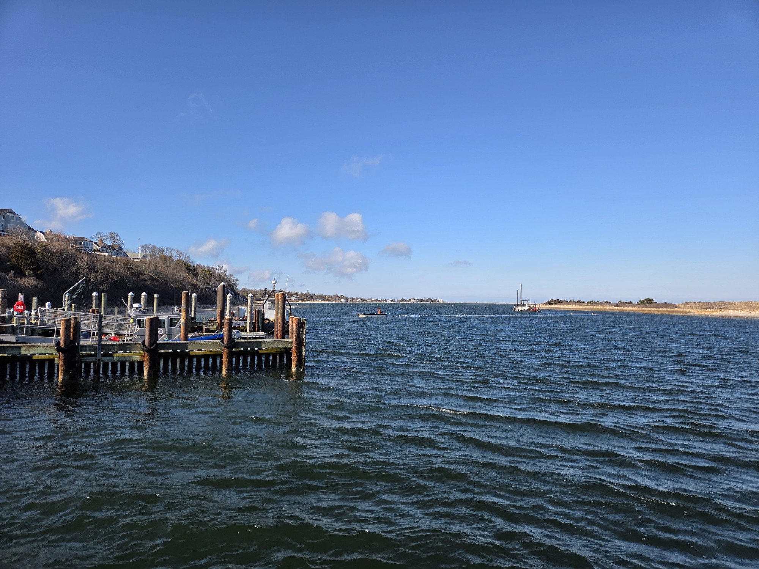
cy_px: 284
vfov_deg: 58.9
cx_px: 380
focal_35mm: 23
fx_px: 504
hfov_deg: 73.9
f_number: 1.8
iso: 80
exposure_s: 1/4187
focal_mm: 5.4
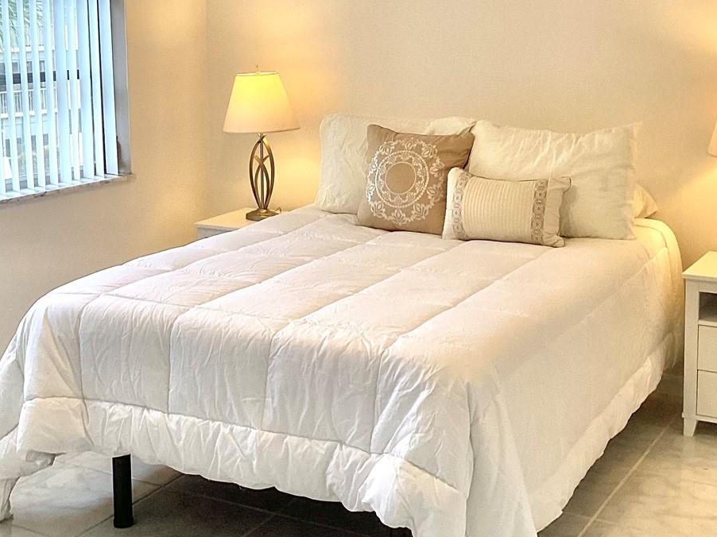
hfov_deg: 34.9
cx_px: 338
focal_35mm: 55
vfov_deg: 26.3
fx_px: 1139
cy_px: 165
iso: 64
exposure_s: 1/120
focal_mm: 3.3
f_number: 2.4
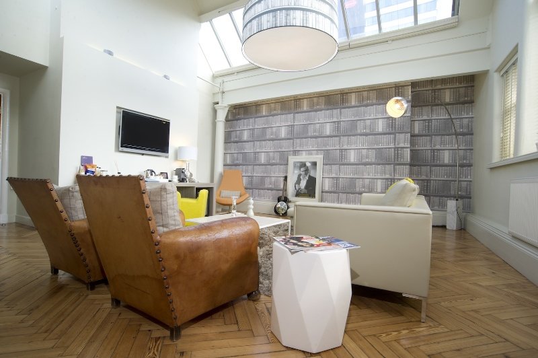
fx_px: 269
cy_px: 179
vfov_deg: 67.3
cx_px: 269
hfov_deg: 90.0
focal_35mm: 18
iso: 200
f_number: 14
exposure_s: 1/5
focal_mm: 18
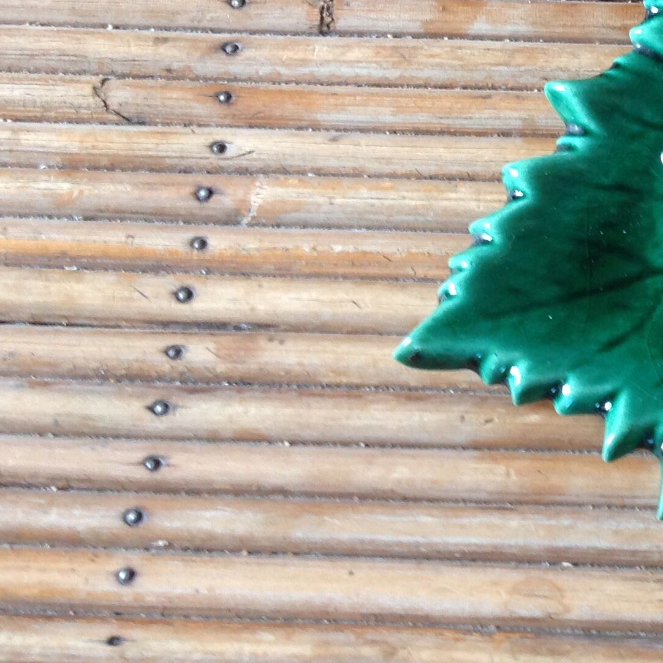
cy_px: 138
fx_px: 1604
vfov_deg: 23.0
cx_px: 769
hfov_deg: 21.8
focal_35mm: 74
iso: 80
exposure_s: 1/15
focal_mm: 4.28
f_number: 2.4
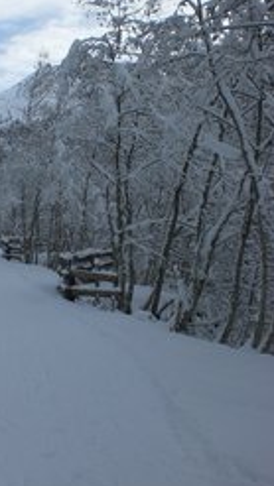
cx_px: 4
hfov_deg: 17.6
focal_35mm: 67
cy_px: 214
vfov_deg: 31.4
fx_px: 865
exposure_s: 1/400
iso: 50
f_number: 4.4
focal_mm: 6.3
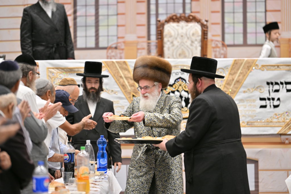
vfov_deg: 6.9
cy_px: 97
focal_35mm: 200
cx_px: 146
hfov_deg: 10.3
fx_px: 1617
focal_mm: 200
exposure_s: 1/160
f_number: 2.8
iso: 160
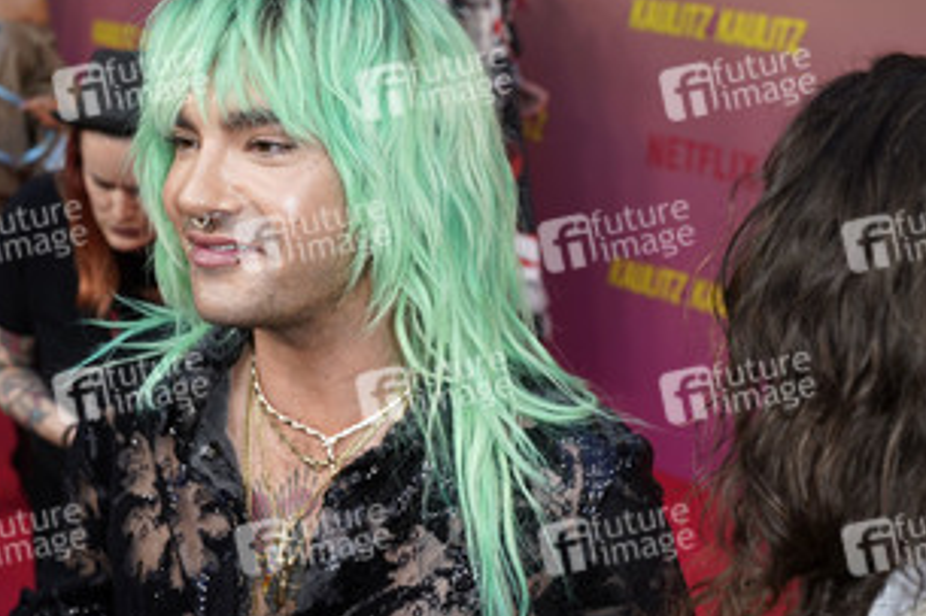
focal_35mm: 71
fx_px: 1825
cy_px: 313
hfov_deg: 28.4
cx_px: 354
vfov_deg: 19.2
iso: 320
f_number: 5.6
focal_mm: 48
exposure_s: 1/160
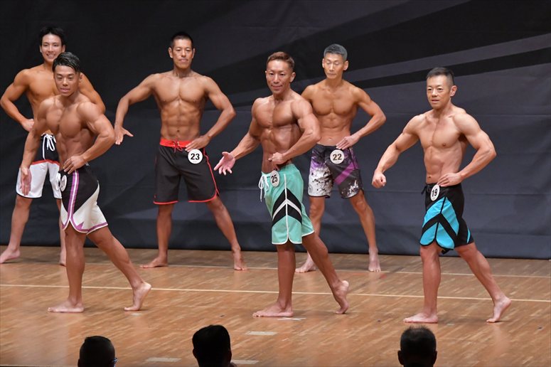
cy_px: 184
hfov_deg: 8.1
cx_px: 276
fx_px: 3901
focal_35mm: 255
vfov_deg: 5.4
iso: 6400
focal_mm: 170
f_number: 5.6
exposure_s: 1/400
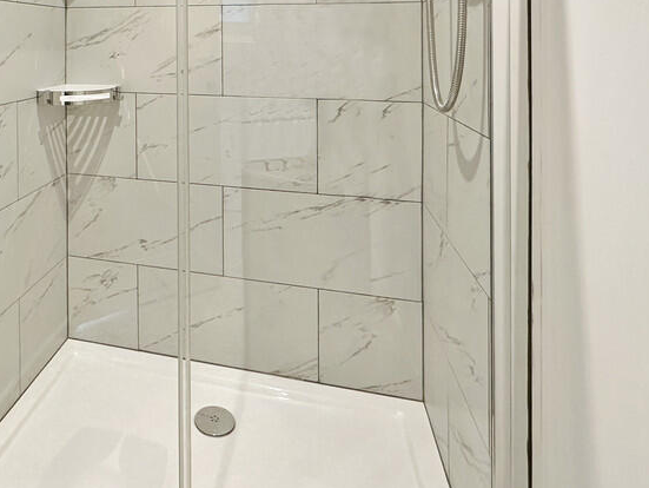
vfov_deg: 51.0
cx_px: 166
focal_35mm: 26
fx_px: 488
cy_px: 126
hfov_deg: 63.5
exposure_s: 1/100
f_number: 2.2
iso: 250
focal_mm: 2.22
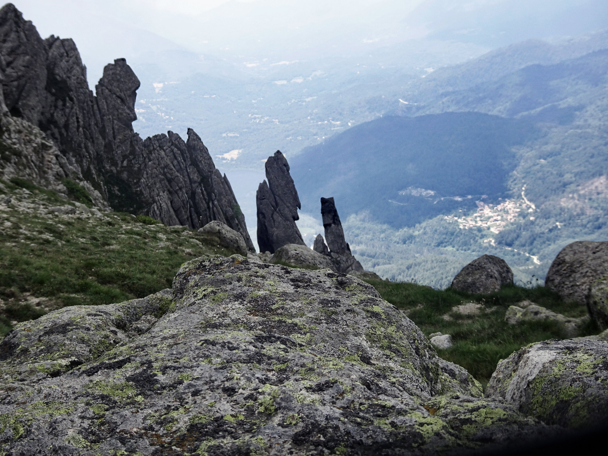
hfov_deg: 30.3
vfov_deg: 22.9
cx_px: 304
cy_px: 228
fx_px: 1124
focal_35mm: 64
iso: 80
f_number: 4.5
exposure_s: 1/200
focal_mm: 10.9
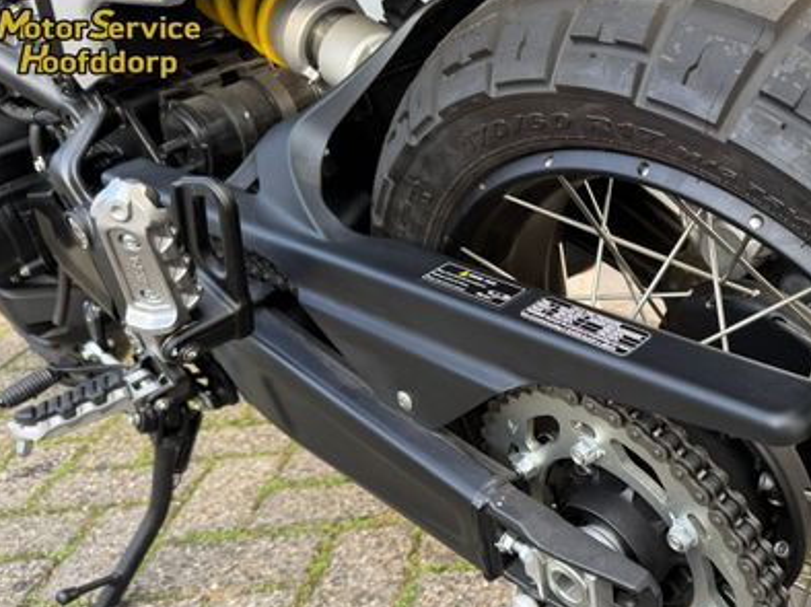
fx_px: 913
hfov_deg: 45.4
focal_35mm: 39
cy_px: 387
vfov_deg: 36.5
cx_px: 653
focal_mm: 6.76
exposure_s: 1/275
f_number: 1.78
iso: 100
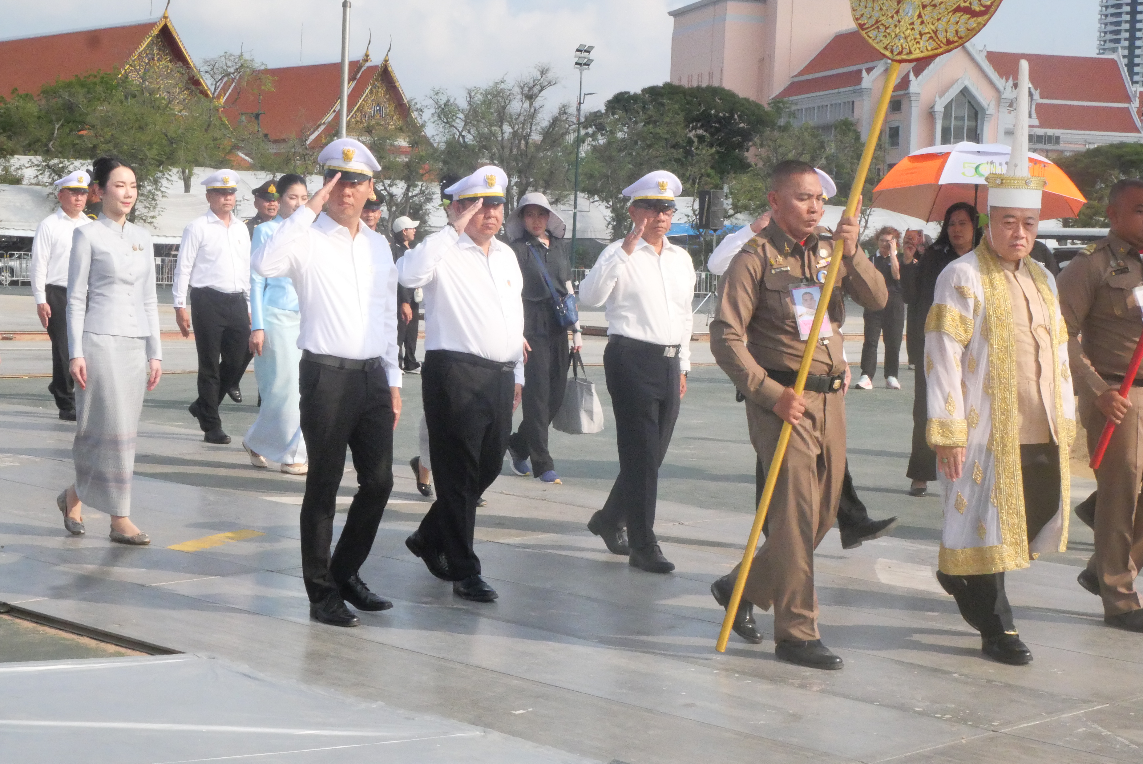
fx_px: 2160
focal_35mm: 68
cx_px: 572
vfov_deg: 20.0
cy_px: 382
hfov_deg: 29.6
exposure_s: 1/1000
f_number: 22
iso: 4000
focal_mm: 33
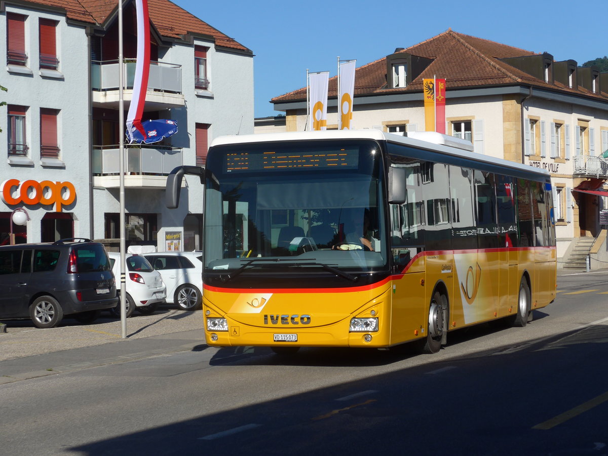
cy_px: 228
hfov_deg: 22.8
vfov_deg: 17.2
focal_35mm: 86
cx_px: 304
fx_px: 1511
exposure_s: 1/800
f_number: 4.5
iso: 80
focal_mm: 17
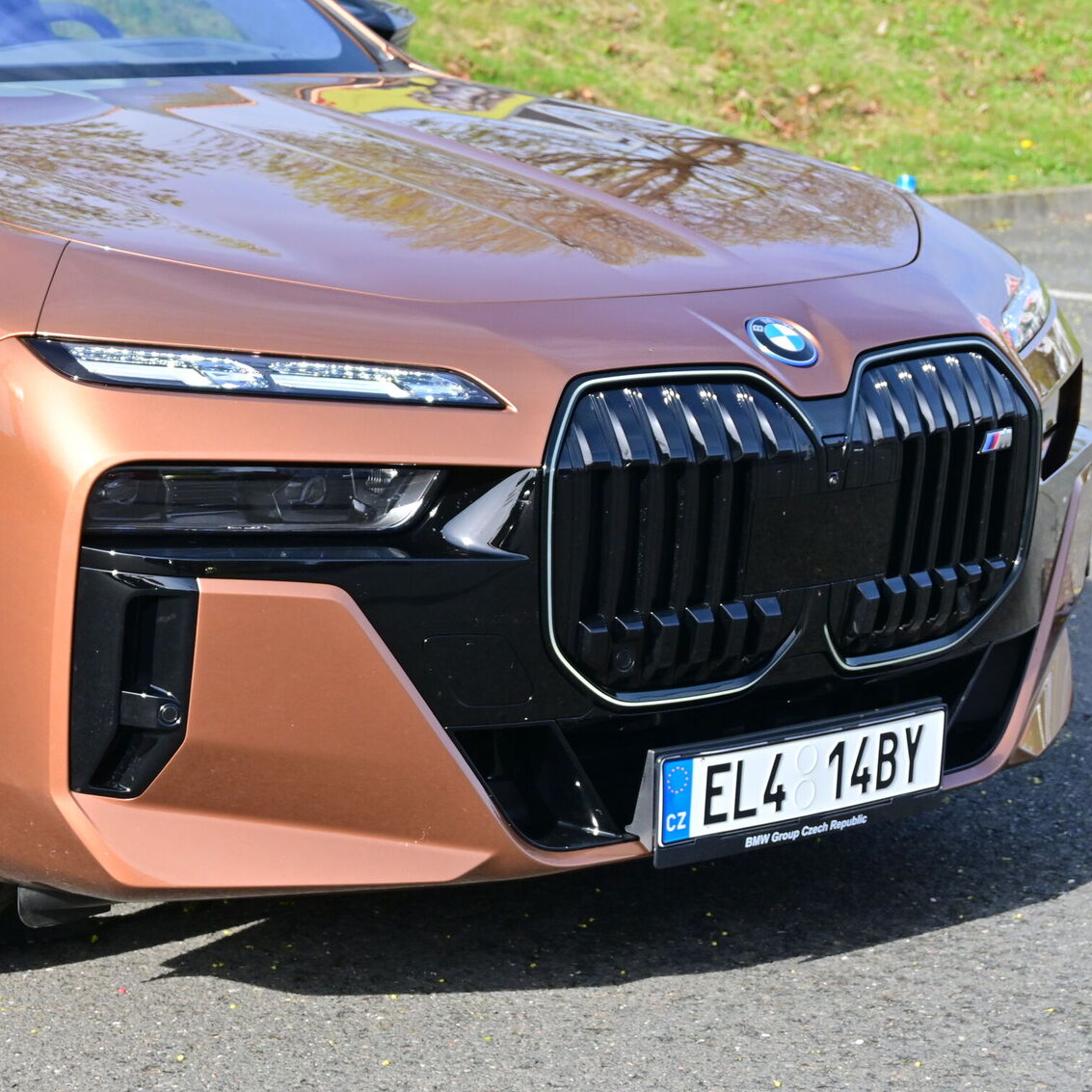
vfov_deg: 16.1
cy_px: 591
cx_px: 347
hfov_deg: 16.1
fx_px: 3855
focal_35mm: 108
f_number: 6.3
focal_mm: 50
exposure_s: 1/1250
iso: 400
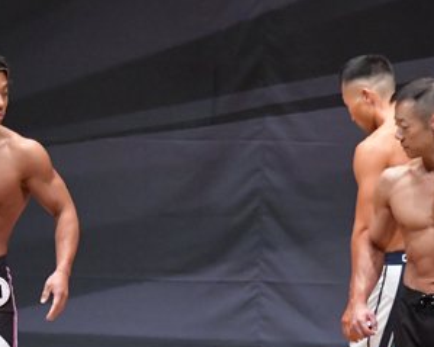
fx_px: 6767
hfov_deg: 3.7
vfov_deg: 2.9
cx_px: 105
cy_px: 325
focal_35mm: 527
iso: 8000
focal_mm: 145
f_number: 5.6
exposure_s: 1/400
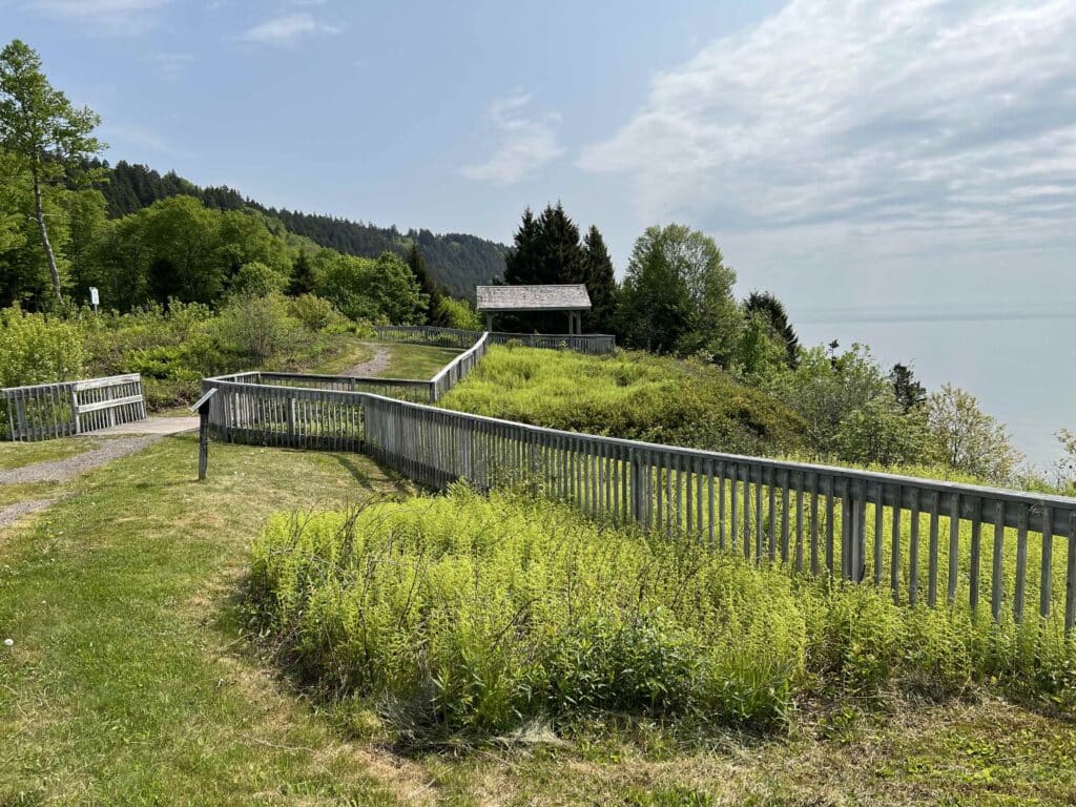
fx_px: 808
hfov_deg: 67.3
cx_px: 538
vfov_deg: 53.1
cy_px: 404
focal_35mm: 26
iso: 50
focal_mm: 5.7
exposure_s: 1/6211
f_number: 1.5
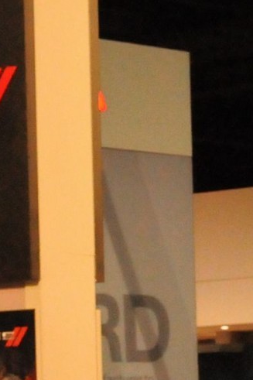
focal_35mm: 229
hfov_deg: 5.7
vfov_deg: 8.8
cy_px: 517
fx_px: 2416
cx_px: 657
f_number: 7.1
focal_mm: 30
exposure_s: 1/100
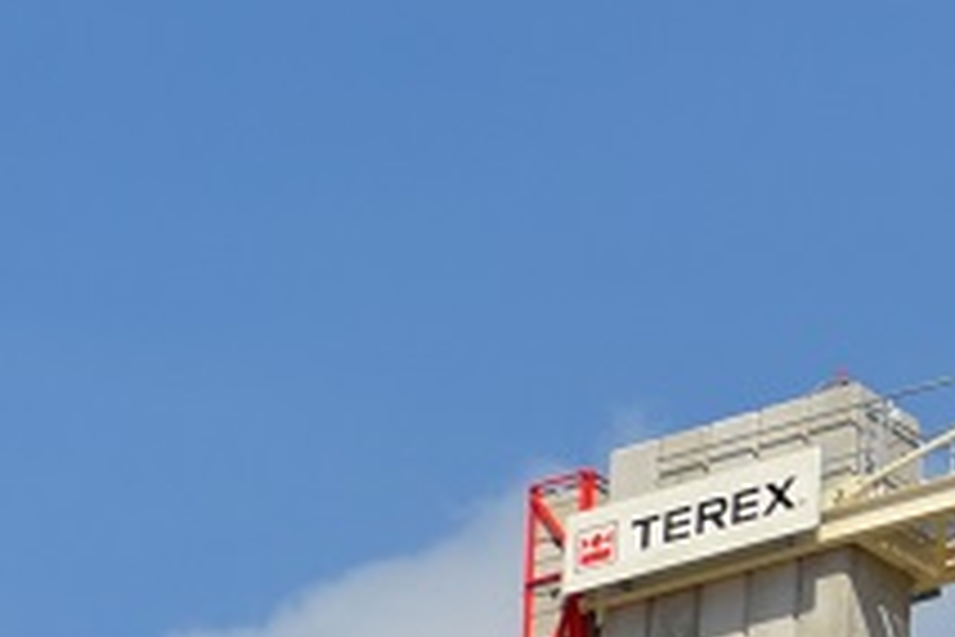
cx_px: 2282
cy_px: 758
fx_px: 10542
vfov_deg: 3.5
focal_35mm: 397
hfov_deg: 5.0
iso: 100
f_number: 9
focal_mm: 55
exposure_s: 1/320
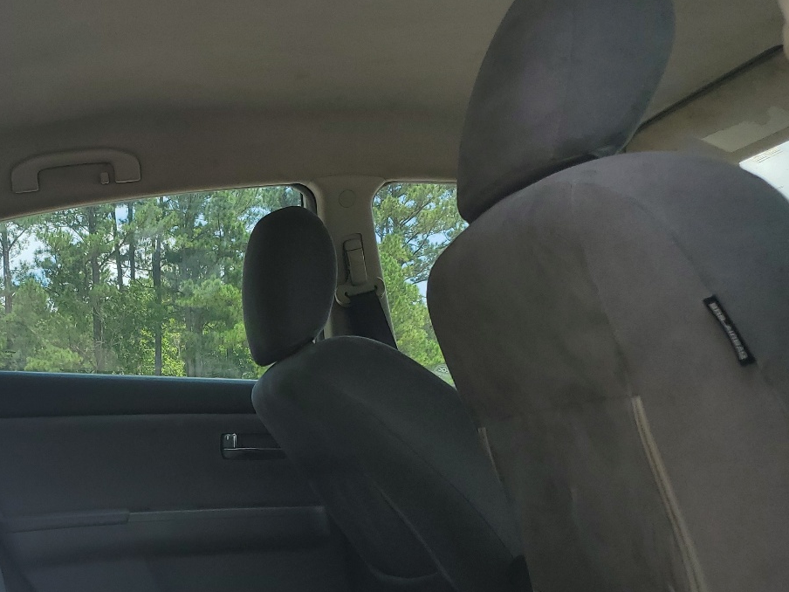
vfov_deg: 30.9
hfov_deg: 39.3
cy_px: 457
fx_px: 1048
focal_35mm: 46
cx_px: 134
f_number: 1.5
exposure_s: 1/2000
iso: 50
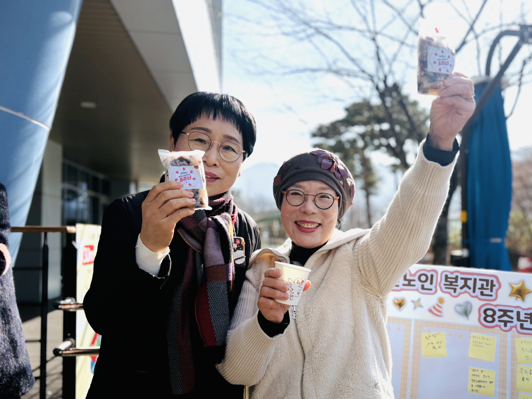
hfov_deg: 67.3
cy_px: 200
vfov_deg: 53.1
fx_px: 400
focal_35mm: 26
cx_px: 266
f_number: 1.6
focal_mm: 5.96
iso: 50
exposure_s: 1/3623
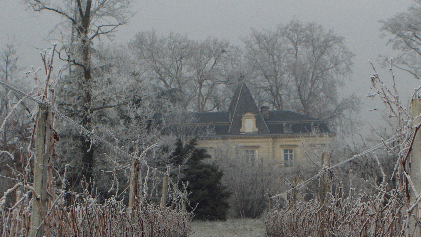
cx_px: 244
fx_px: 1753
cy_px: 193
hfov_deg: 13.7
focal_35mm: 157
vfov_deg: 7.7
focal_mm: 24
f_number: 4.9
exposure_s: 1/714
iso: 100
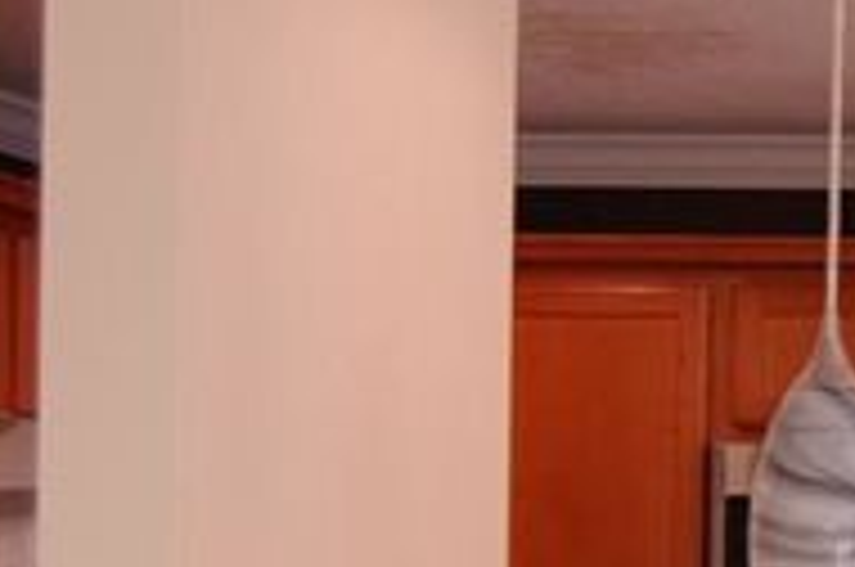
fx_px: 3031
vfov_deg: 10.5
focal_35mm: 128
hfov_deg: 14.7
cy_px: 684
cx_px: 1366
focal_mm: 23
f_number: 3.8
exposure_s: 1/125
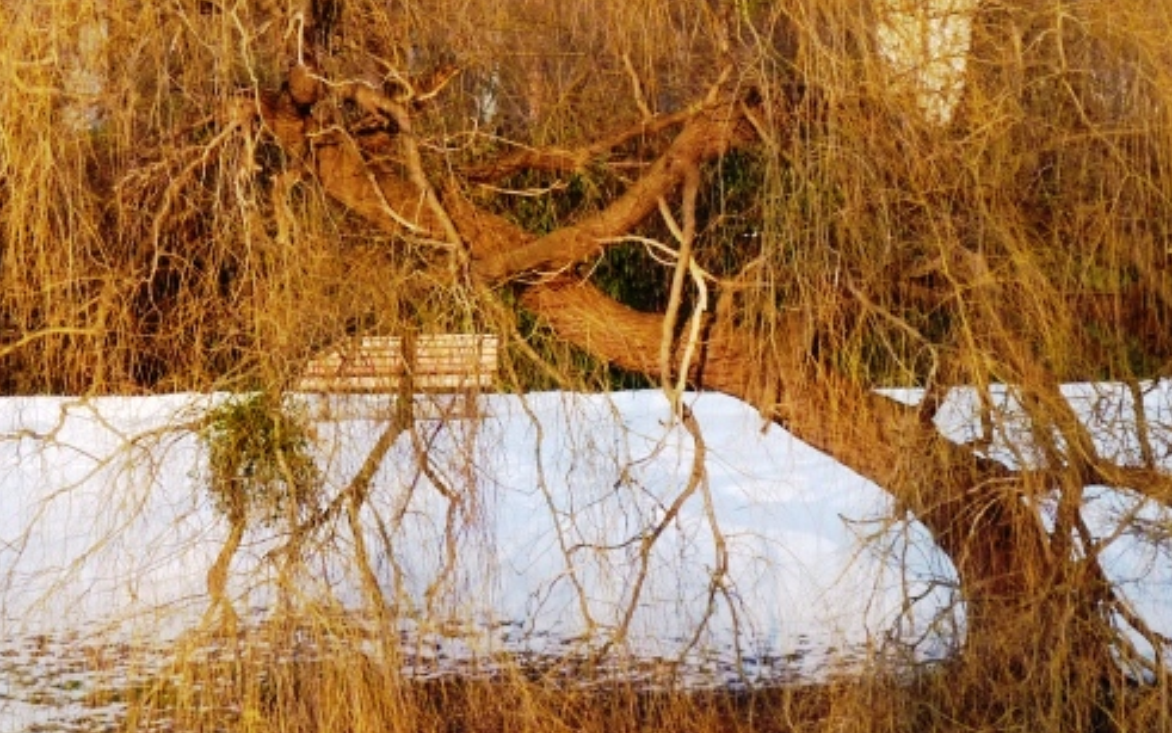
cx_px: 690
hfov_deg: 7.4
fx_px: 9040
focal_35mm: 283
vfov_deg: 4.6
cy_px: 160
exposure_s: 1/250
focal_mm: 21
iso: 160
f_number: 4.4
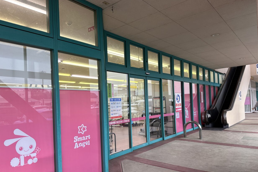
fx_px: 186
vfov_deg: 49.4
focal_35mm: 26
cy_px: 99
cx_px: 127
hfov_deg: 69.4
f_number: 1.78
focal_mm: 6.86
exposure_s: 1/330
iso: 80
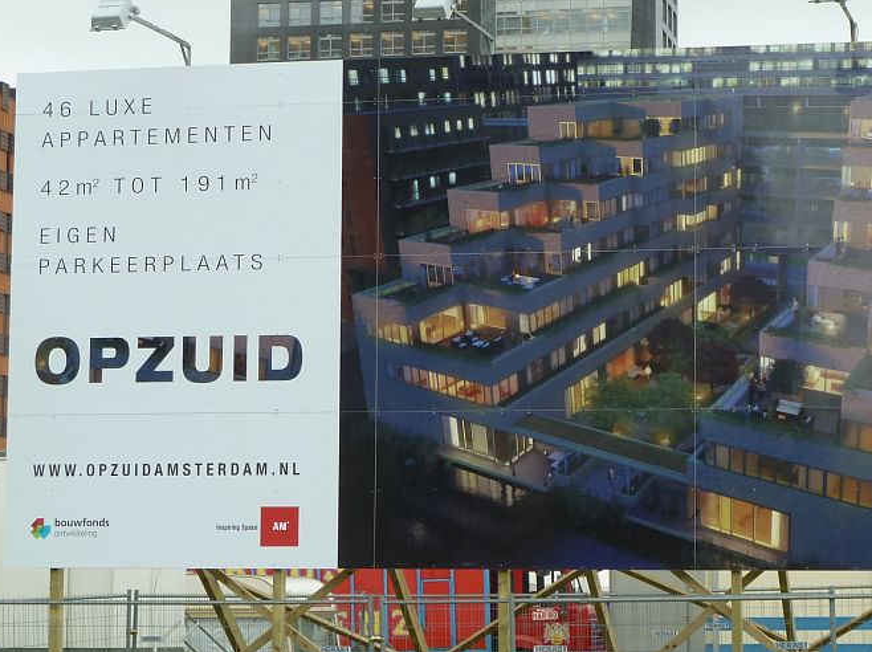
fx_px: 2466
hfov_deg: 20.0
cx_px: 533
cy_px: 431
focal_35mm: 98
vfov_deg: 15.0
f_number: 4
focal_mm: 10.3
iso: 80
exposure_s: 1/50
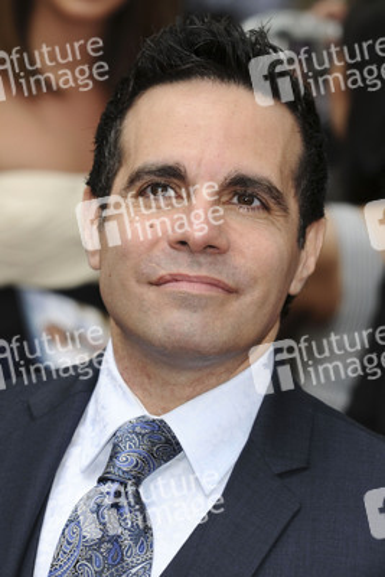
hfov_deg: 8.7
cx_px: 192
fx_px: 2524
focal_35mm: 158
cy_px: 288
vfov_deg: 13.0
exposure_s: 1/200
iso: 250
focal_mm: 105
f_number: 5
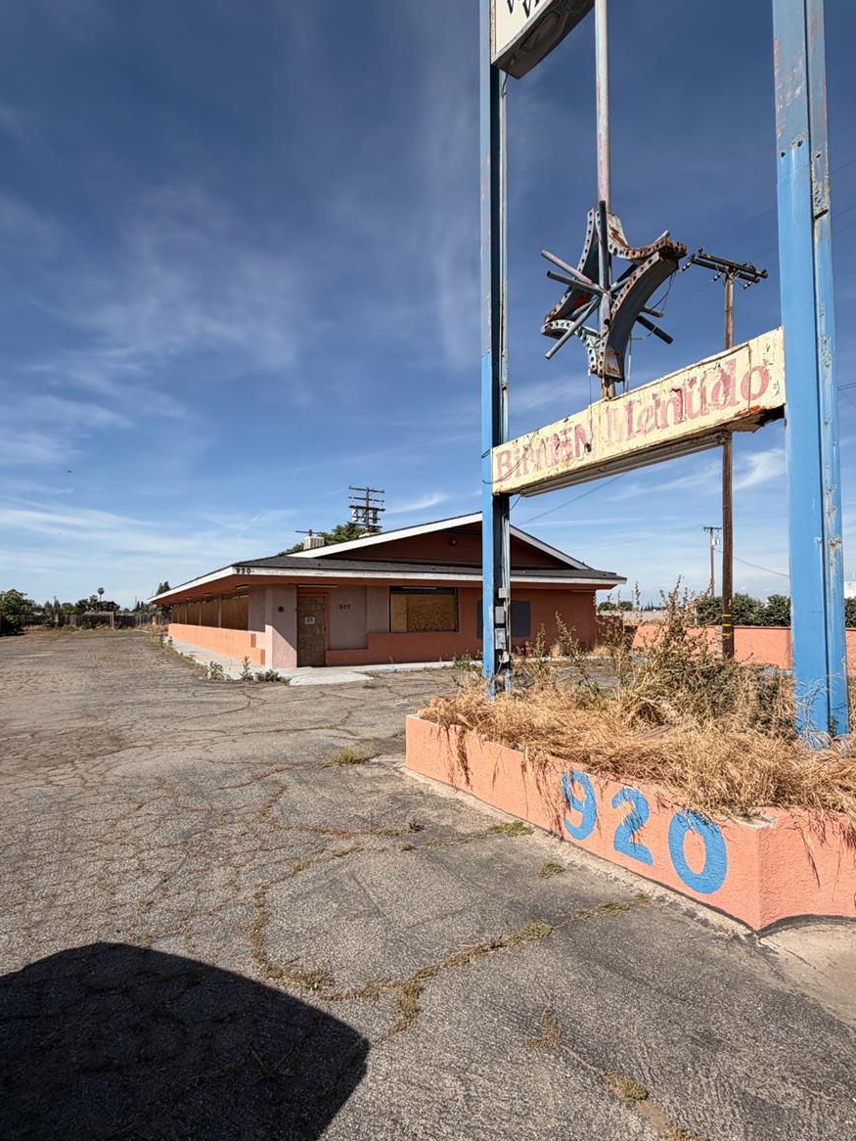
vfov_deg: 87.7
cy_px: 594
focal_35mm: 18
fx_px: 593
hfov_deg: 71.6
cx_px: 428
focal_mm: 2.22
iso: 20
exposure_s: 1/1125
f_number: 2.2
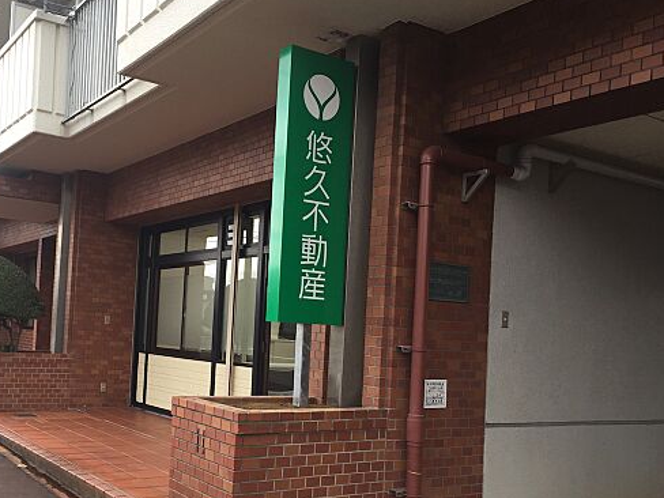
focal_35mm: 38
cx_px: 244
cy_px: 309
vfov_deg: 37.5
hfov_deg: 48.5
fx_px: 729
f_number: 2.2
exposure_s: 1/60
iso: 32
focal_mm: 4.15
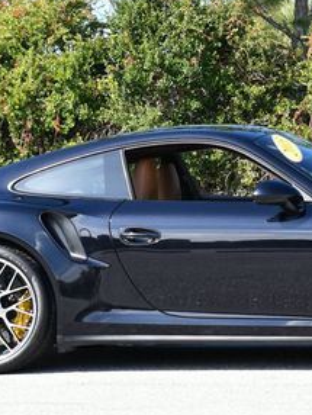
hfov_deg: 8.6
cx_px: 251
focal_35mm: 172
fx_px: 2064
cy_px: 131
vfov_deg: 11.5
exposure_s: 1/250
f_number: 7.1
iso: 200
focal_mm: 40
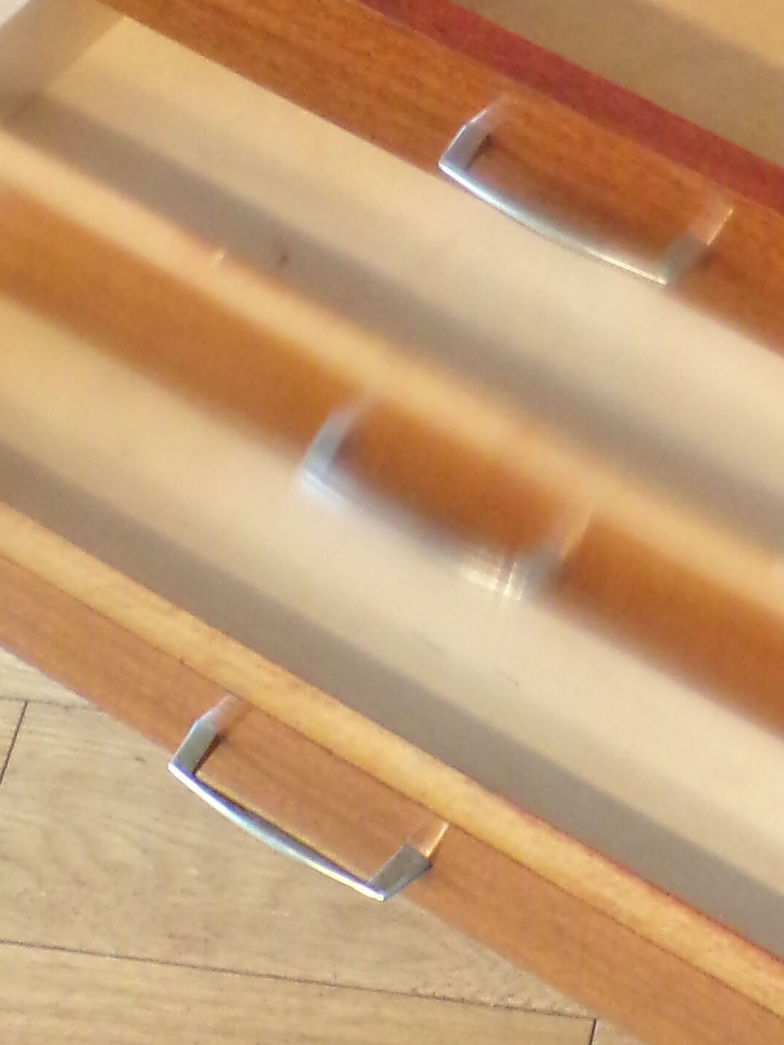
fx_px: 3623
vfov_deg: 16.0
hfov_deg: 12.1
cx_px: 939
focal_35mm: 120
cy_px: -63
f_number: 3.3
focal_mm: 6.6
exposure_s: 1/17
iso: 413
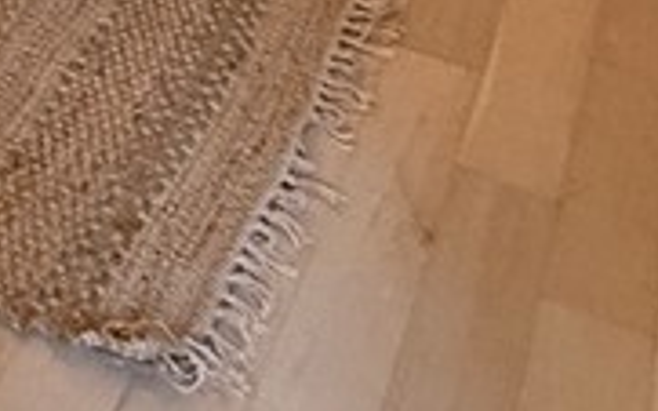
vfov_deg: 10.8
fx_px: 1506
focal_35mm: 84
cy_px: -797
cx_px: 95
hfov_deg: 24.1
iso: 400
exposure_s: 1/60
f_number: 2.2
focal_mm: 2.22
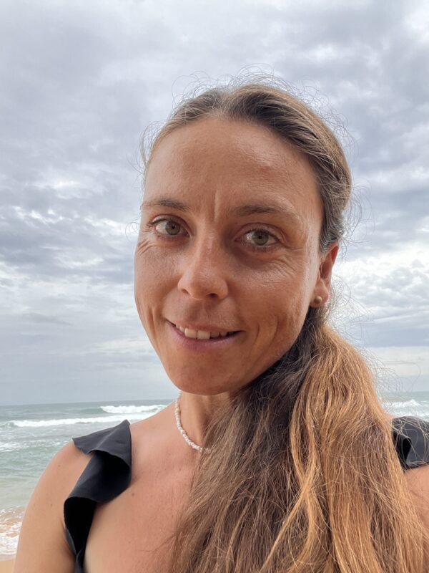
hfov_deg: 46.8
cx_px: 214
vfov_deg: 60.0
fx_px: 496
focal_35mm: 30
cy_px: 286
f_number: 2.2
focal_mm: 2.71
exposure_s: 1/260
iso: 32
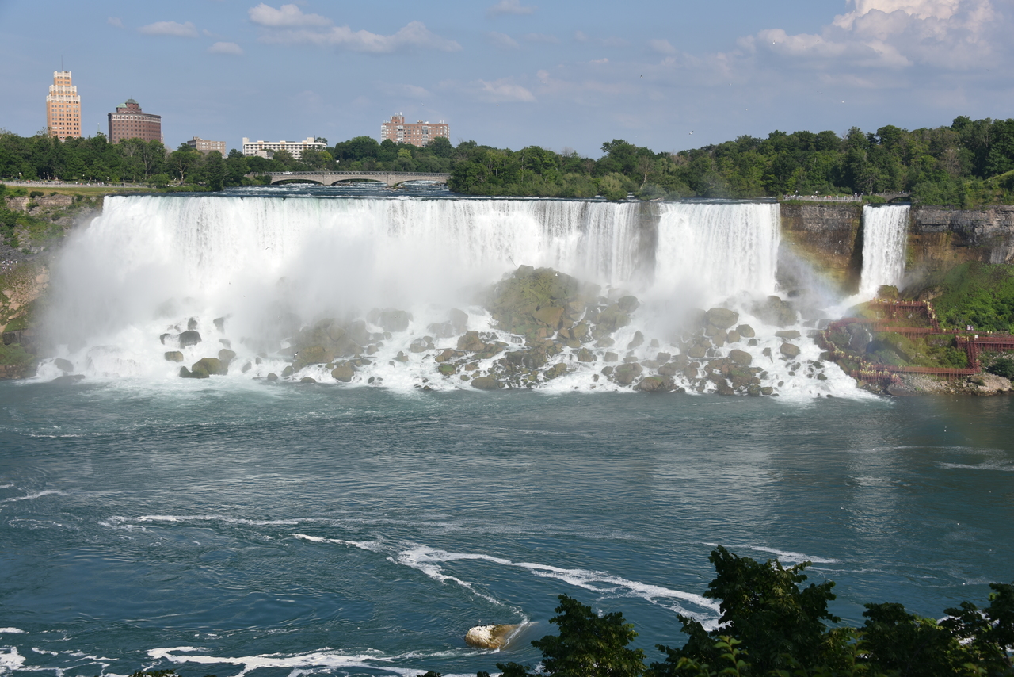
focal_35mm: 48
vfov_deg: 28.1
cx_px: 507
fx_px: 1352
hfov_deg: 41.1
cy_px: 338
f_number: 9
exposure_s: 1/320
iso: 100
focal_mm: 48
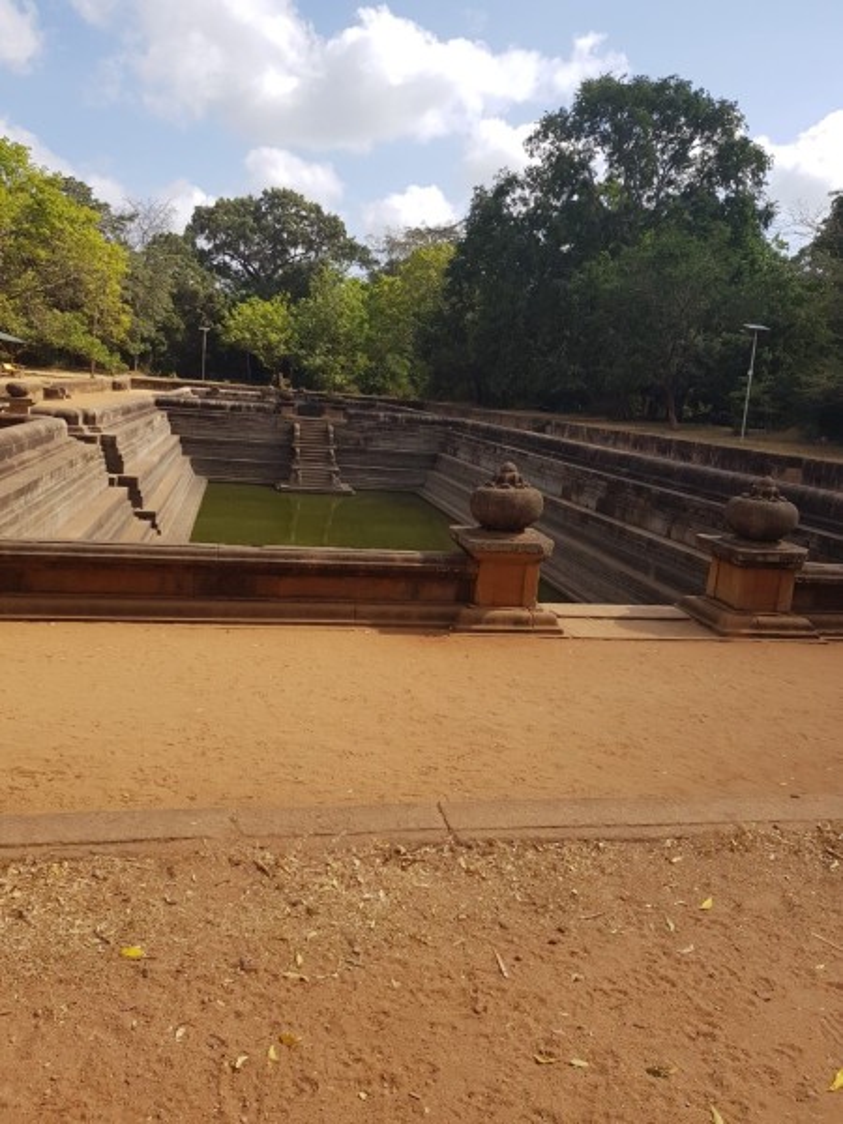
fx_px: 844
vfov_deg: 67.3
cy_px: 562
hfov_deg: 53.1
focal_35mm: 26
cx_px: 422
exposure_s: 1/1712
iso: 40
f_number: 1.7
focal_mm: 4.2
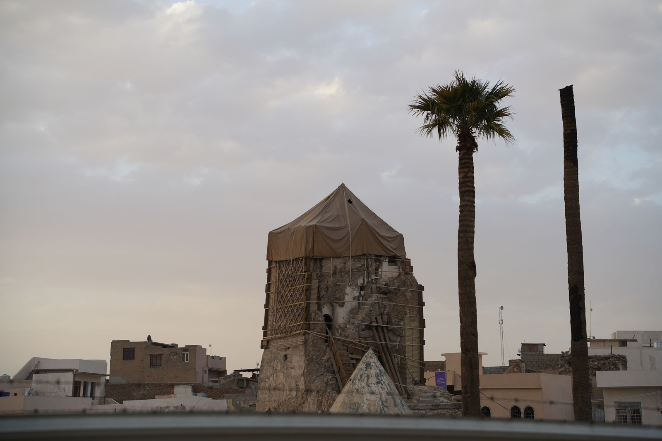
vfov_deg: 18.4
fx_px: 1361
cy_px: 220
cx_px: 331
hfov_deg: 27.3
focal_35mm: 74
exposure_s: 1/80
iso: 125
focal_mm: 74
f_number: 5.6
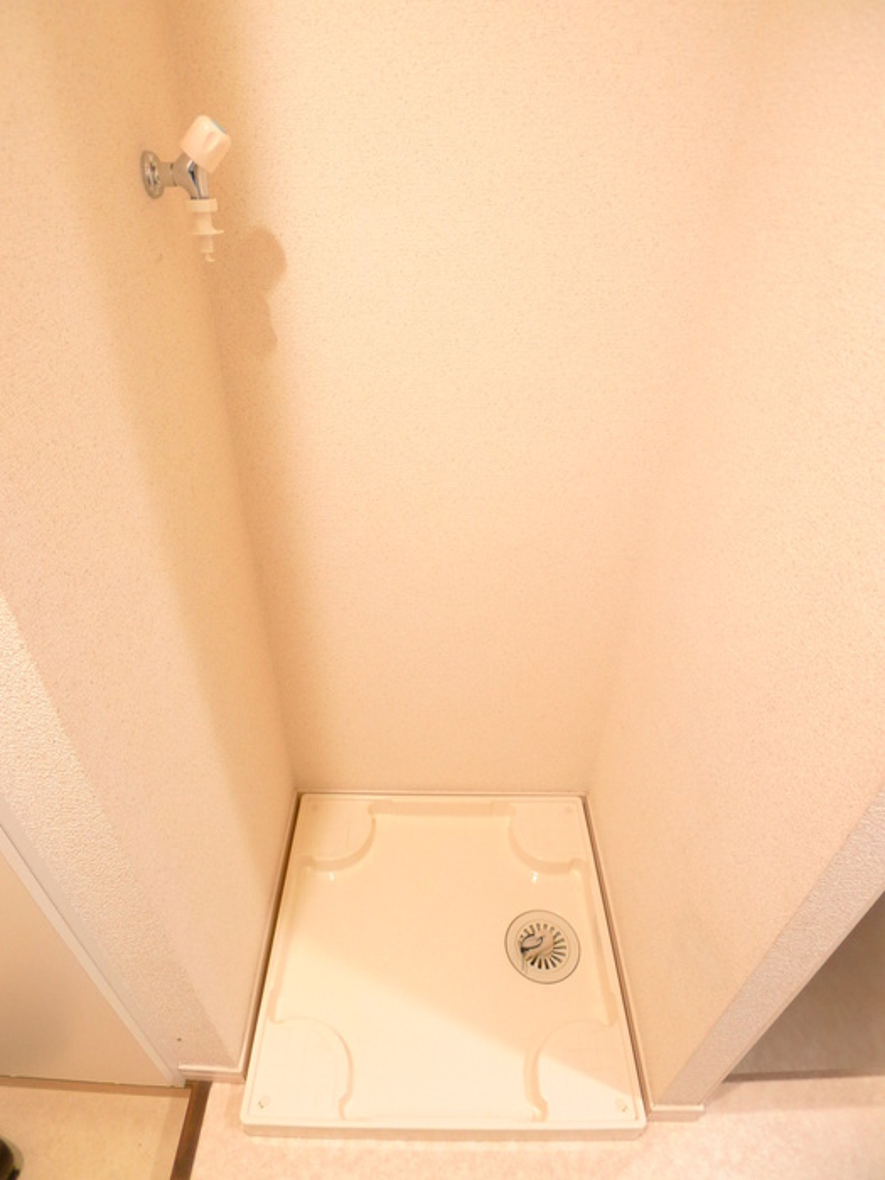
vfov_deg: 71.6
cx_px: 442
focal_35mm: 24
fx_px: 818
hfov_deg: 56.8
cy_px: 590
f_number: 2
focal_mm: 5.1
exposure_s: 1/15
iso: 400
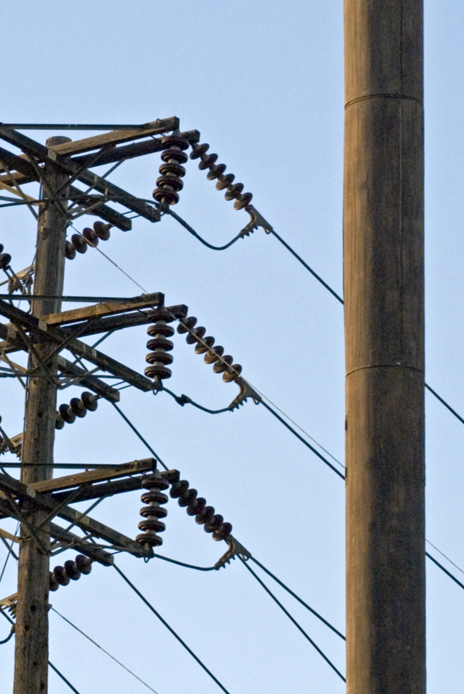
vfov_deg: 6.5
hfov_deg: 4.3
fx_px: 6111
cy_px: 114
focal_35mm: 317
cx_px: 207
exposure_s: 1/250
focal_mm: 105
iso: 400
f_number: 9
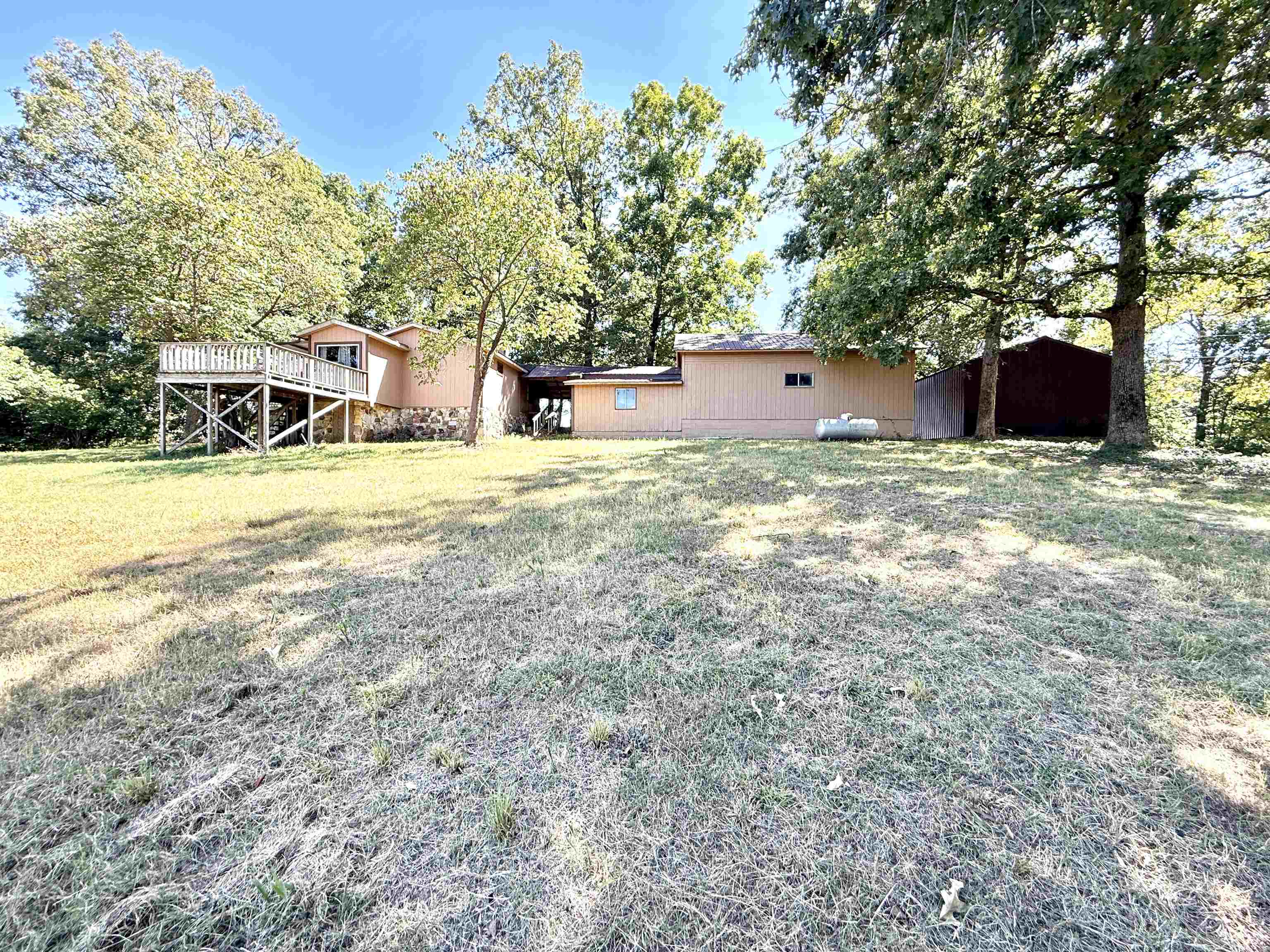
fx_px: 514
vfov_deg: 85.7
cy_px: 476
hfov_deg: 102.1
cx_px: 635
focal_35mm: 14
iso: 64
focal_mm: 2.22
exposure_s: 1/312
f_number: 2.2
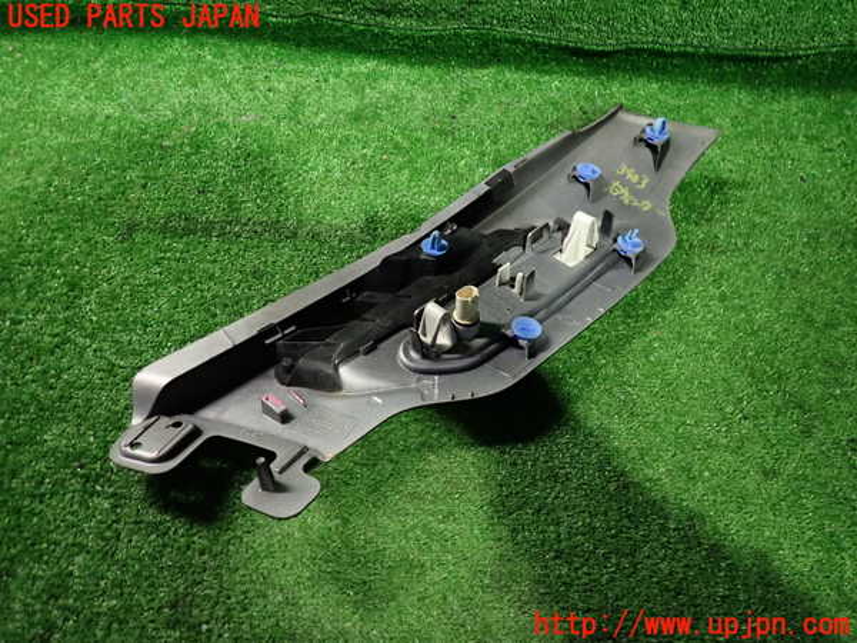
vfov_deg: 54.9
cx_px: 428
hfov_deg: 69.4
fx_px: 619
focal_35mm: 25
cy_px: 322
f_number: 2
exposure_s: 1/30
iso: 400
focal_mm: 4.5
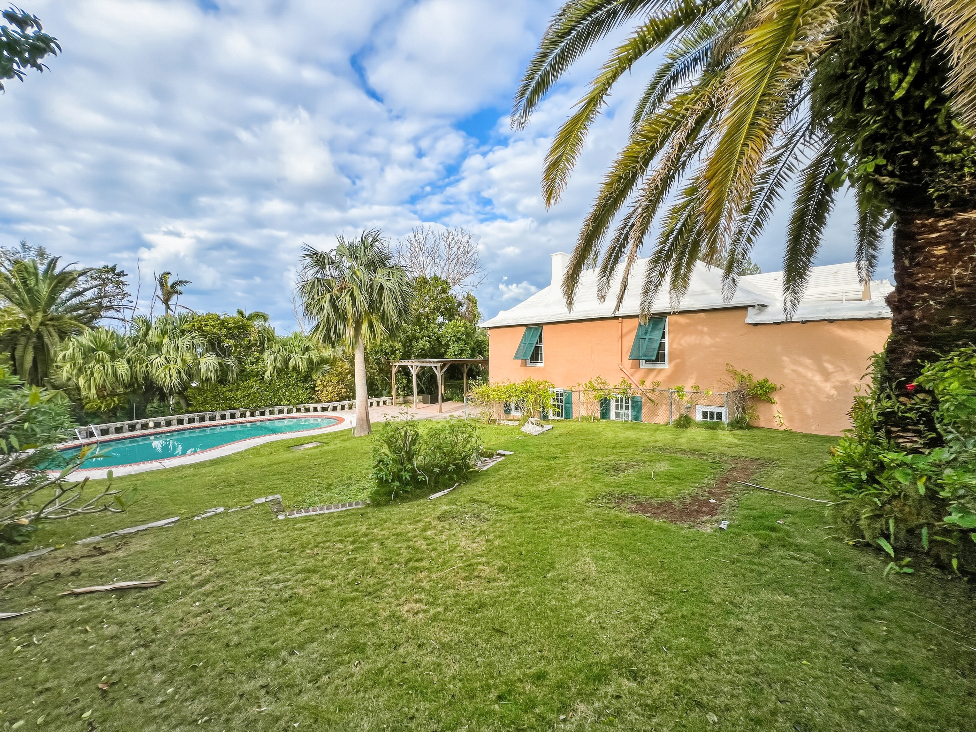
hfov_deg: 106.2
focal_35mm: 13
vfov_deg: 89.9
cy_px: 366
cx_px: 488
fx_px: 367
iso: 32
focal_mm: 1.6
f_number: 1.8
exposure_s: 1/1000
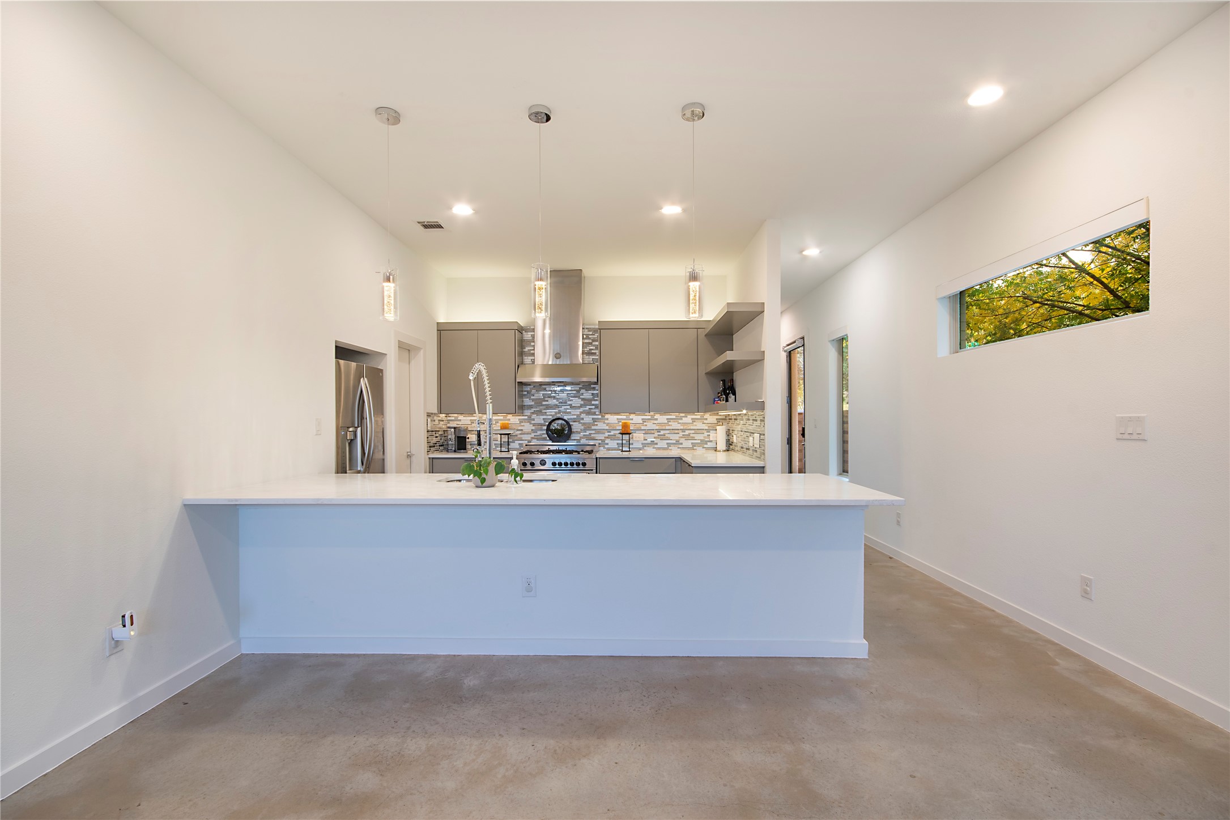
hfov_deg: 100.4
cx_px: 615
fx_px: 512
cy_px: 410
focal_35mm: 15
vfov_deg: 77.3
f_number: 11
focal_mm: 10
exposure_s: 1/3
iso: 100
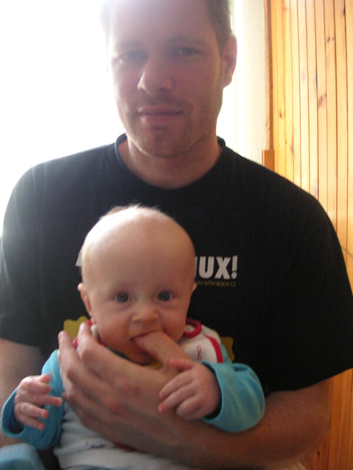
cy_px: 235
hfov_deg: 38.7
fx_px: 503
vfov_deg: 50.1
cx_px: 176
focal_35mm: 37
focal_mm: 6.1
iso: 125
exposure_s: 1/45
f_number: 2.8
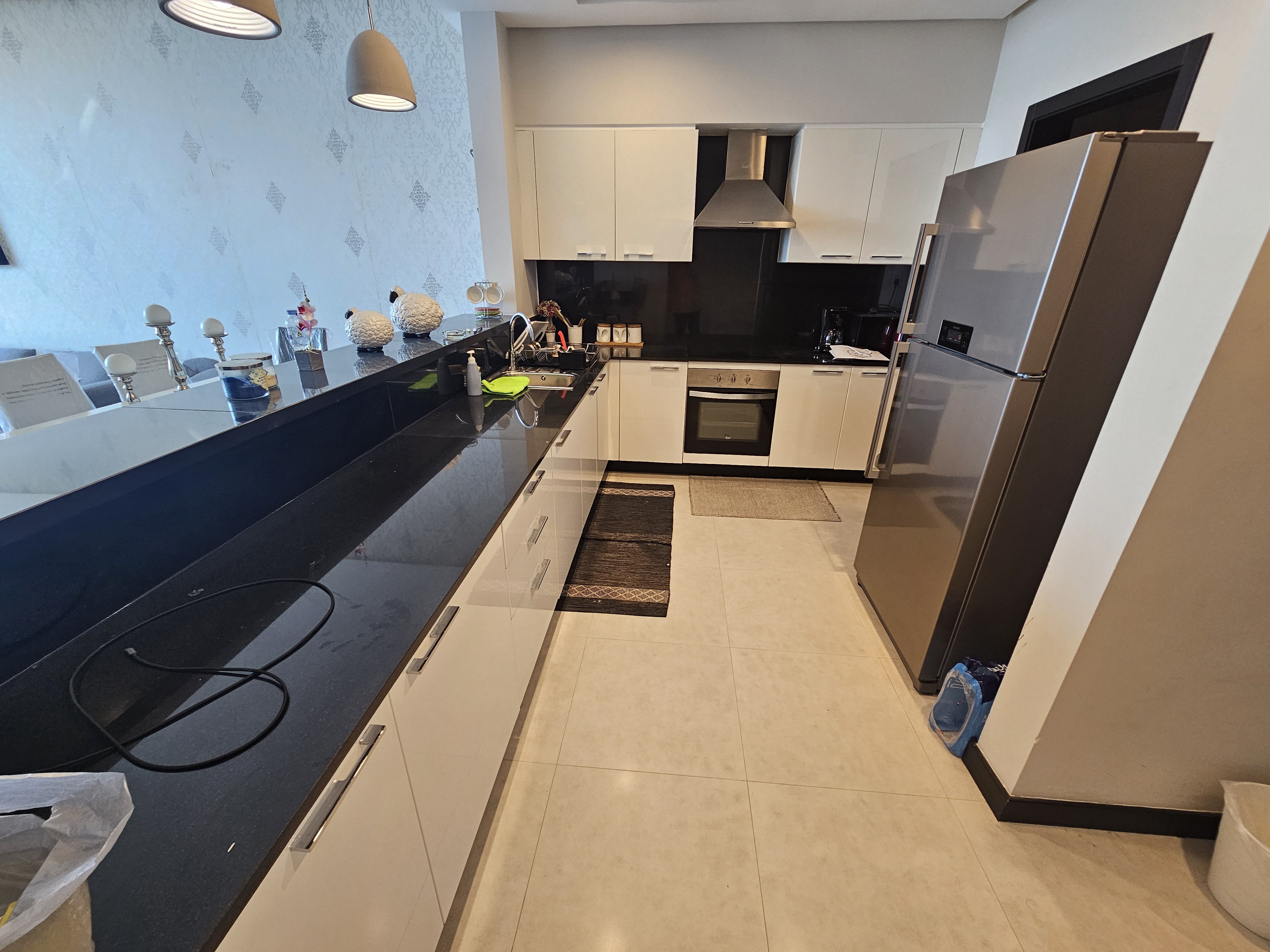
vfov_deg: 89.9
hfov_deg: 106.2
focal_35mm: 13
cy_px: 476
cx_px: 635
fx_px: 477
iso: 100
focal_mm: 2.2
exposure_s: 1/50
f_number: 2.2
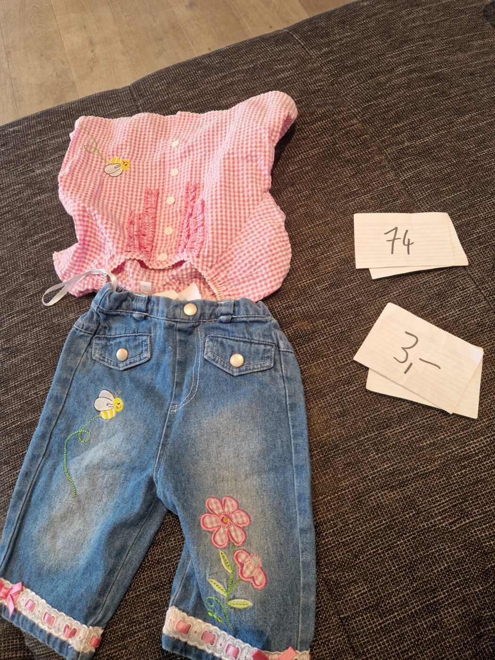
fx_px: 439
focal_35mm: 23
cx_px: 248
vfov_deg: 73.9
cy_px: 330
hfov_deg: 58.9
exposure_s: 1/100
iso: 50
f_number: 1.8
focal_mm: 5.4
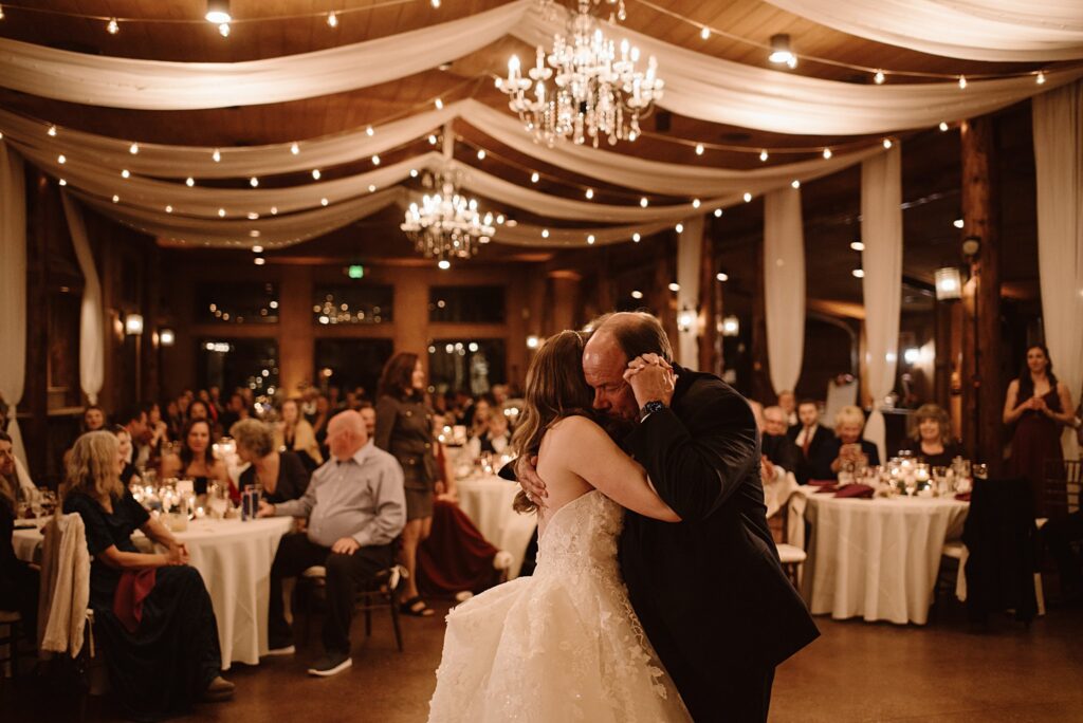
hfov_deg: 54.4
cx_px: 542
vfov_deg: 37.9
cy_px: 362
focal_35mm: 35
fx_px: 1053
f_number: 2
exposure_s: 1/320
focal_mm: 35
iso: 1250
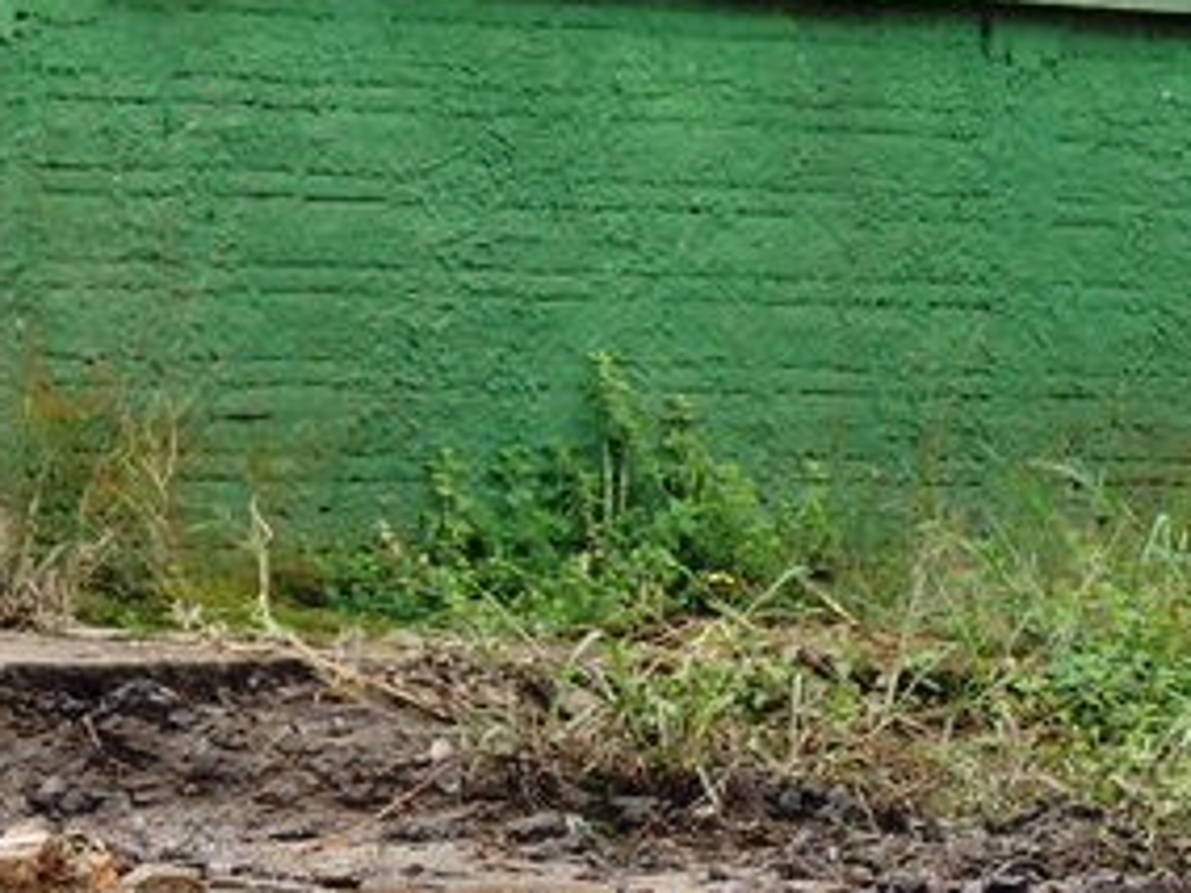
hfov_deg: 6.7
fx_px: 10184
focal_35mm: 296
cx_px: 147
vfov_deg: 5.0
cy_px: 335
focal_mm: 18.7
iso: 100
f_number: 4.2
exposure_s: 1/200
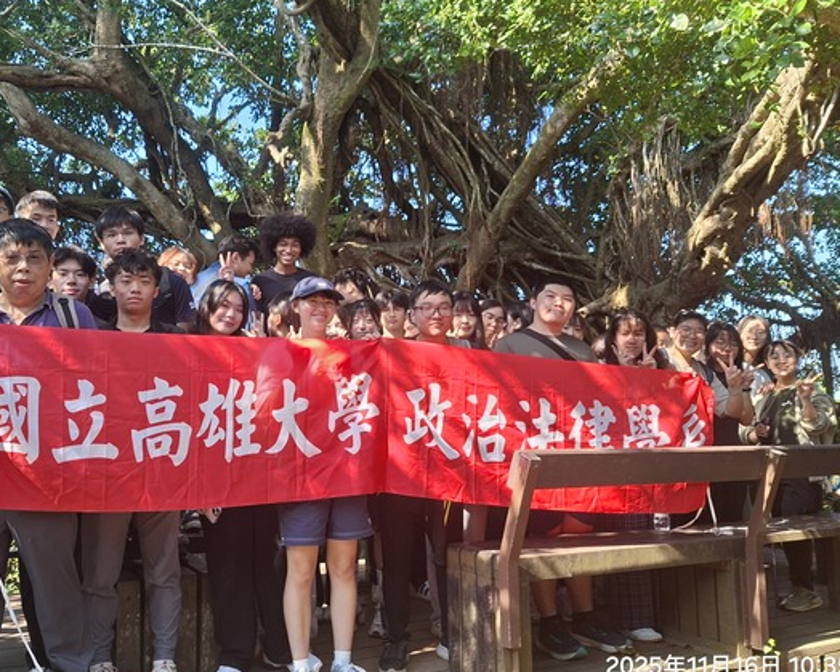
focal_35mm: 30
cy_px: 309
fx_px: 746
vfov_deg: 48.4
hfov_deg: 58.3
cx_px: 337
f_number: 1.8
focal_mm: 5.54
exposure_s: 1/318
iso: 50
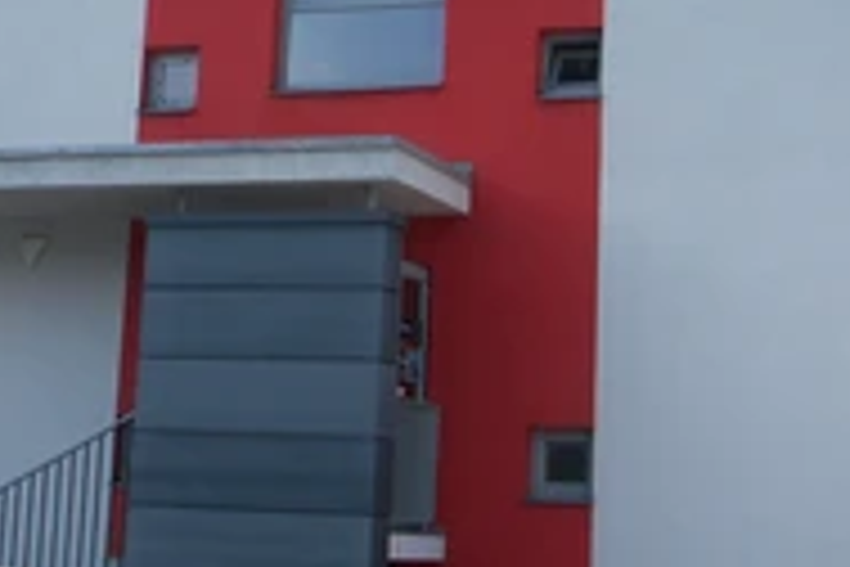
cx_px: 418
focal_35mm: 86
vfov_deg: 15.7
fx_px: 2030
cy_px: 90
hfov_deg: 23.6
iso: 100
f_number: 6.3
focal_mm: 9.93
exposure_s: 1/250
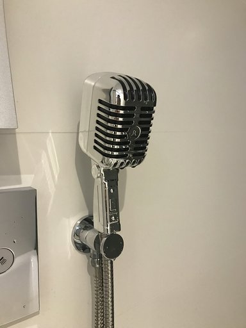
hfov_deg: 49.7
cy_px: 164
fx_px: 265
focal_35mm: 28
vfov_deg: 63.4
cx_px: 123
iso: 100
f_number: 1.8
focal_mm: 3.99
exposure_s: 1/13
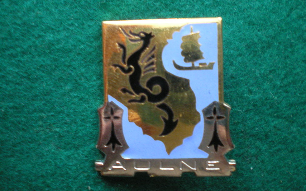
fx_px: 342
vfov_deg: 31.2
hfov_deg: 48.2
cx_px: 152
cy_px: 88
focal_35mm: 41
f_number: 3.1
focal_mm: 6.3
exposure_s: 1/10
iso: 400
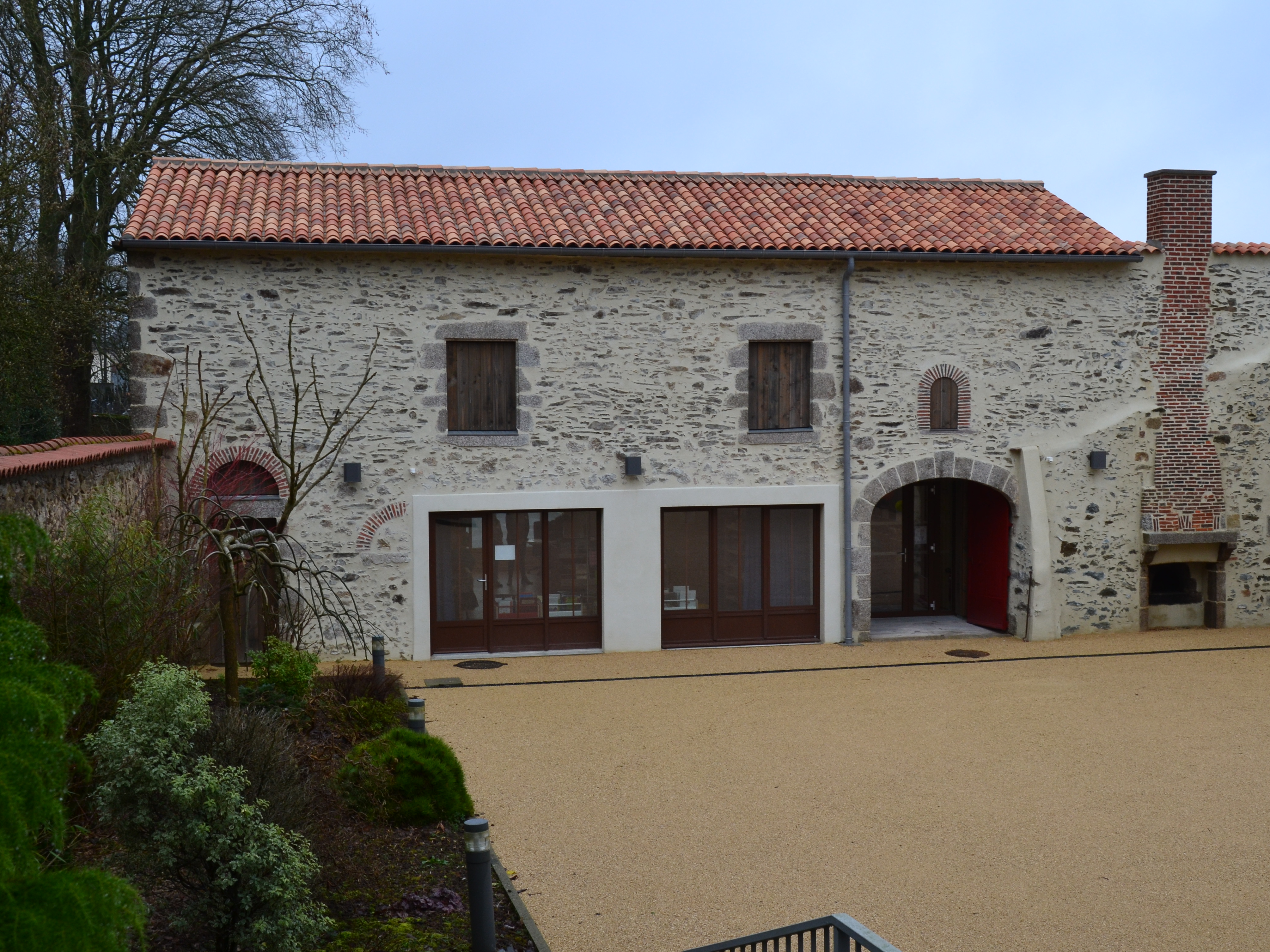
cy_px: 478
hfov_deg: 43.8
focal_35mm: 43
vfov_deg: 33.6
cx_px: 681
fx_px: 1578
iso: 400
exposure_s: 1/200
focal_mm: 26
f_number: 10
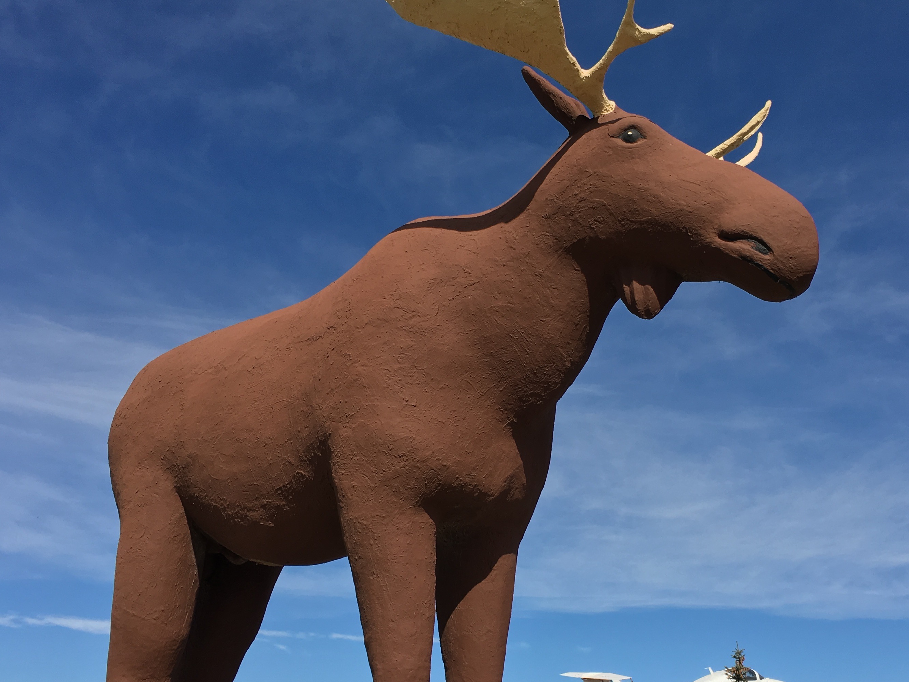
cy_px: 366
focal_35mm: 44
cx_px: 547
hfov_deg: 42.7
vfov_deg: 32.9
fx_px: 1155
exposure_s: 1/1832
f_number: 2.2
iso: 25
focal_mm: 4.15
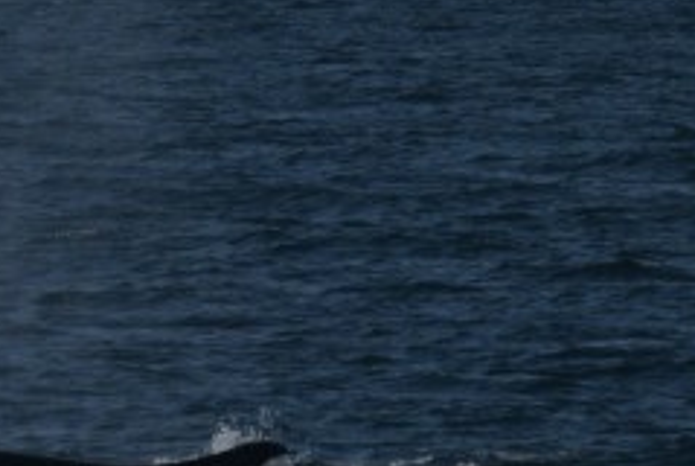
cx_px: -268
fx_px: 22890
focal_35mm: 1184
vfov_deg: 1.2
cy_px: 239
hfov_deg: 1.7
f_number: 7.1
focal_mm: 175
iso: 200
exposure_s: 1/4000
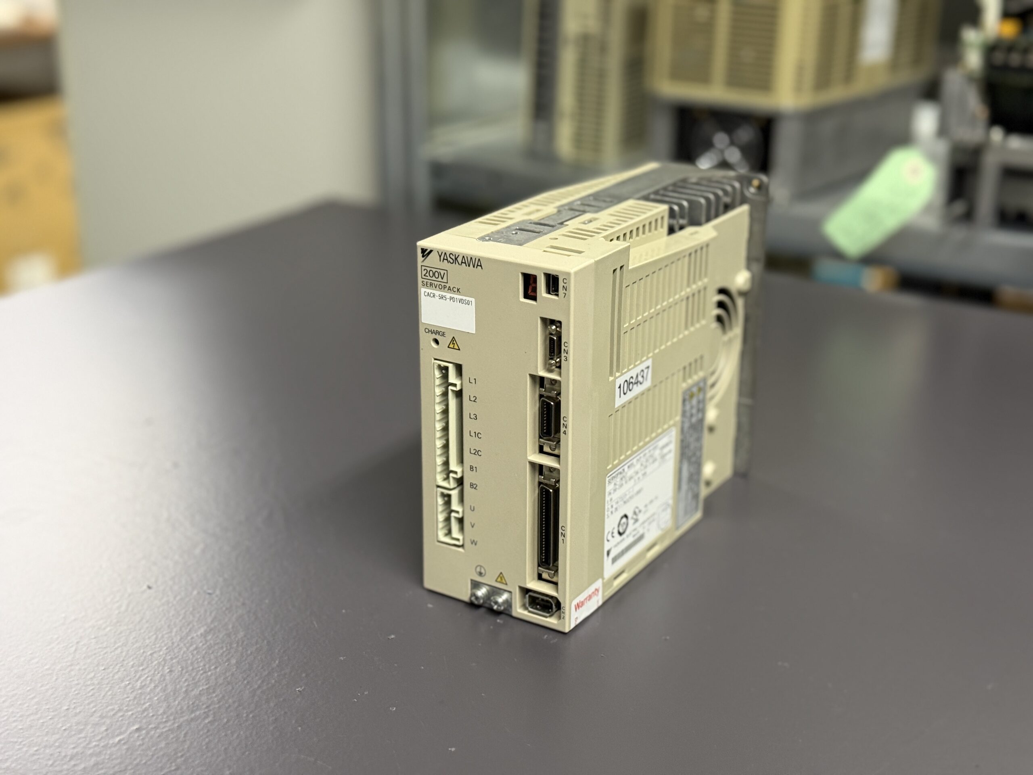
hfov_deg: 39.7
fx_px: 1432
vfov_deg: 30.3
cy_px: 388
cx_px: 516
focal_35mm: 48
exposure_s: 1/50
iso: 250
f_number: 1.78
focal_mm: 6.76
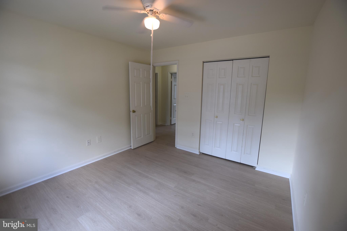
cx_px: 174
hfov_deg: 100.4
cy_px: 116
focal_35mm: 15
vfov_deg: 77.3
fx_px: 145
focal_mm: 10
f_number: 4.5
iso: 400
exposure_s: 1/80
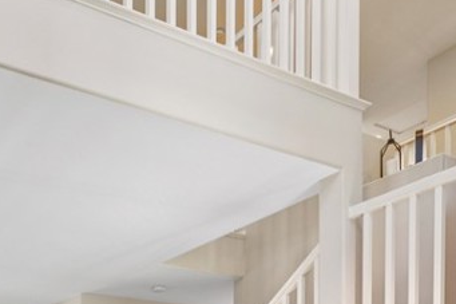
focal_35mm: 39
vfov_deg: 28.2
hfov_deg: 45.2
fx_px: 494
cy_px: 395
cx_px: 49
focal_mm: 13
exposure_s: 1/10
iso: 400
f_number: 8
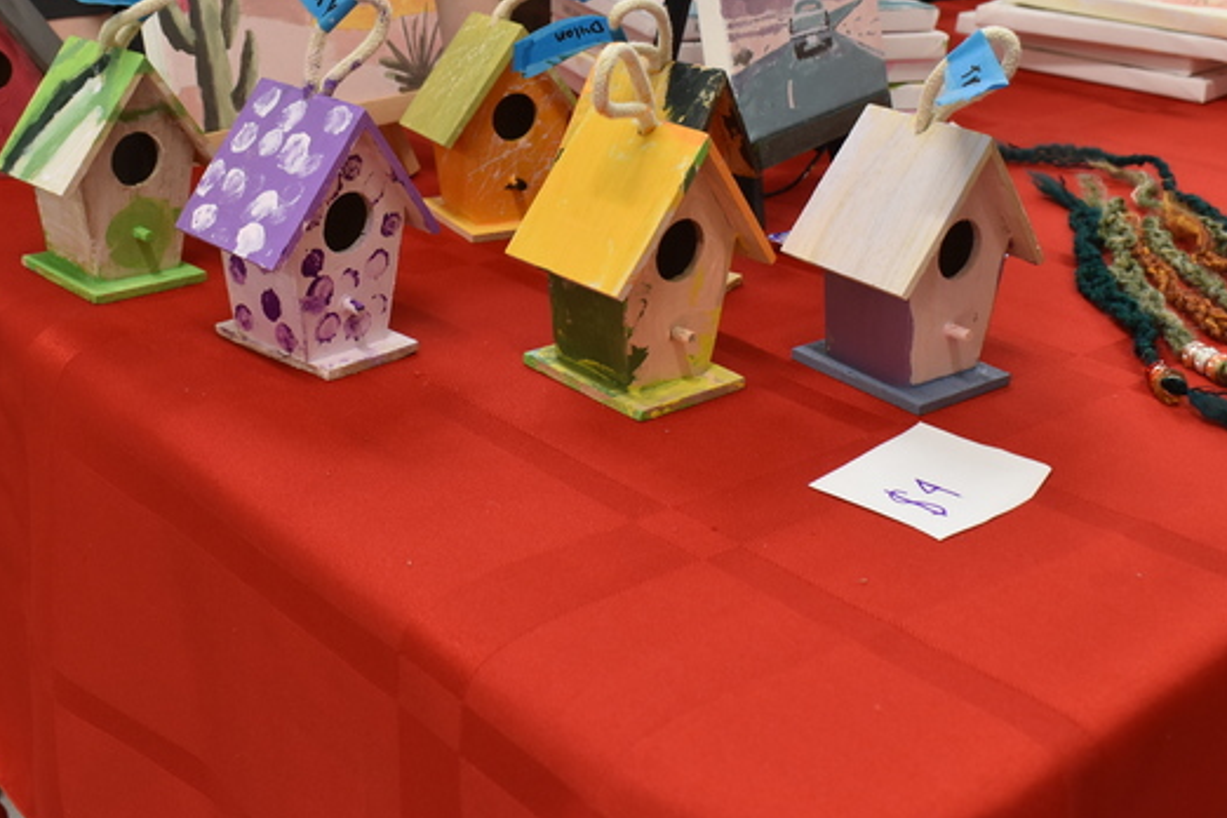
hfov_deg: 42.7
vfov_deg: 29.0
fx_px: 1568
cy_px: 254
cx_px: 534
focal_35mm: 46
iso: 640
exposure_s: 1/30
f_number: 7.1
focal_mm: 20
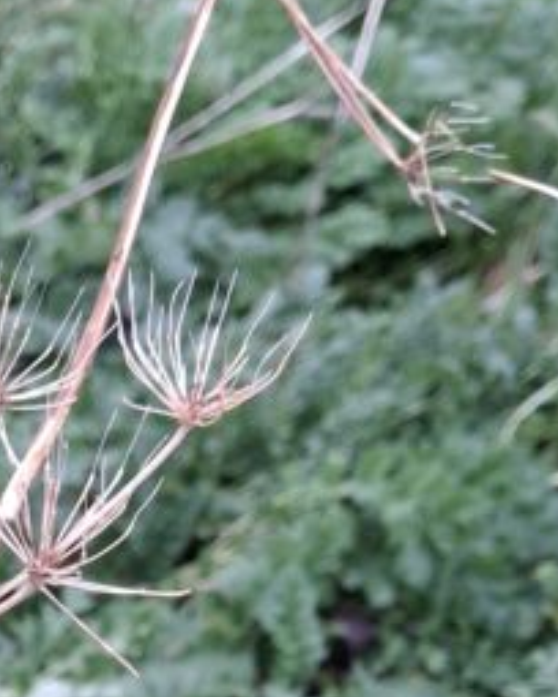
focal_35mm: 106
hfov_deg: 13.9
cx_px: -205
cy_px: 1192
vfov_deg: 15.8
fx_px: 2188
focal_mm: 4
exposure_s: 1/120
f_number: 1.8
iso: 160
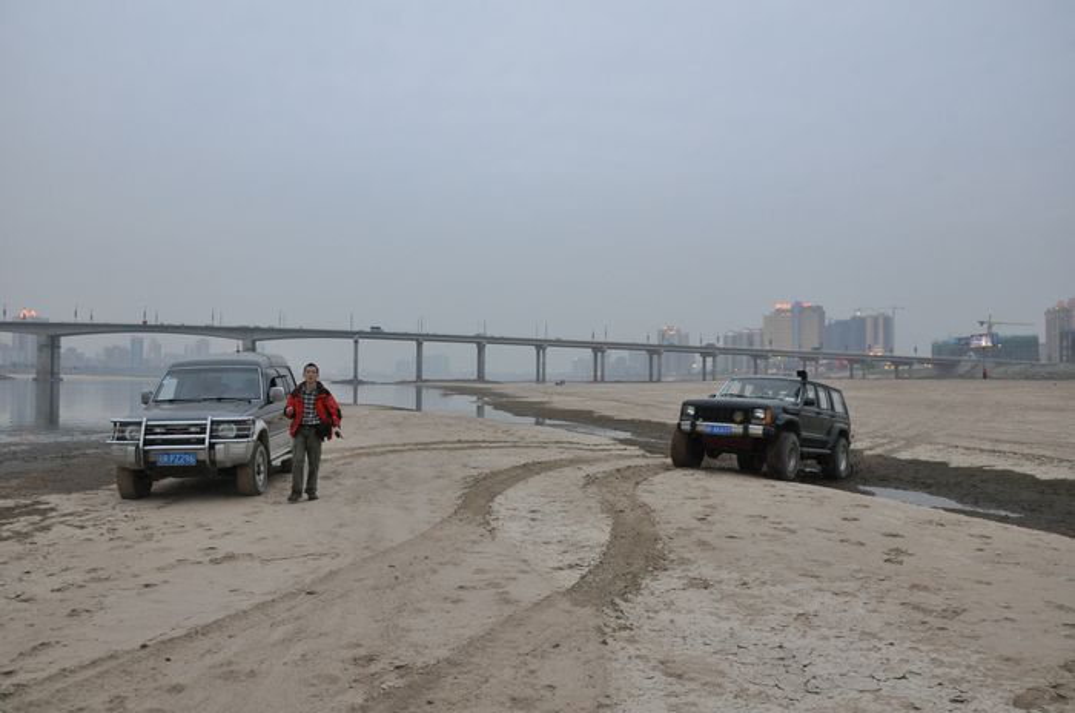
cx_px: 538
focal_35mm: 27
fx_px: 805
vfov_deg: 47.8
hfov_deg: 67.5
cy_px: 356
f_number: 7.1
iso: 1250
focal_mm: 18
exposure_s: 1/60
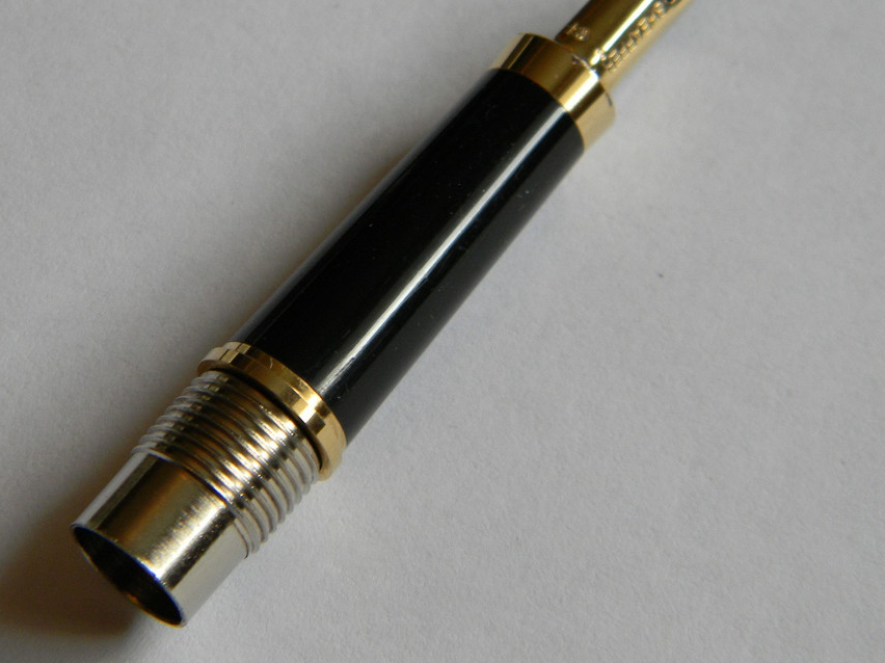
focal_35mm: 104
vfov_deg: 14.2
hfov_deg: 18.9
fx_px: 2657
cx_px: 387
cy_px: 269
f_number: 4.5
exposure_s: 1/30
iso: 119
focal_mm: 15.1
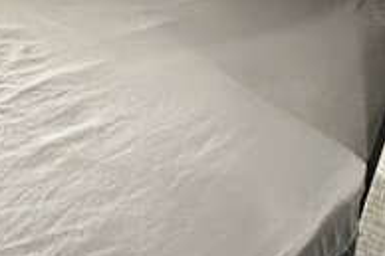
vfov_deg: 26.1
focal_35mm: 48
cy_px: -20
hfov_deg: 38.8
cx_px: 52
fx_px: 513
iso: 1250
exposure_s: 1/52
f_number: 2.2
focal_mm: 2.22
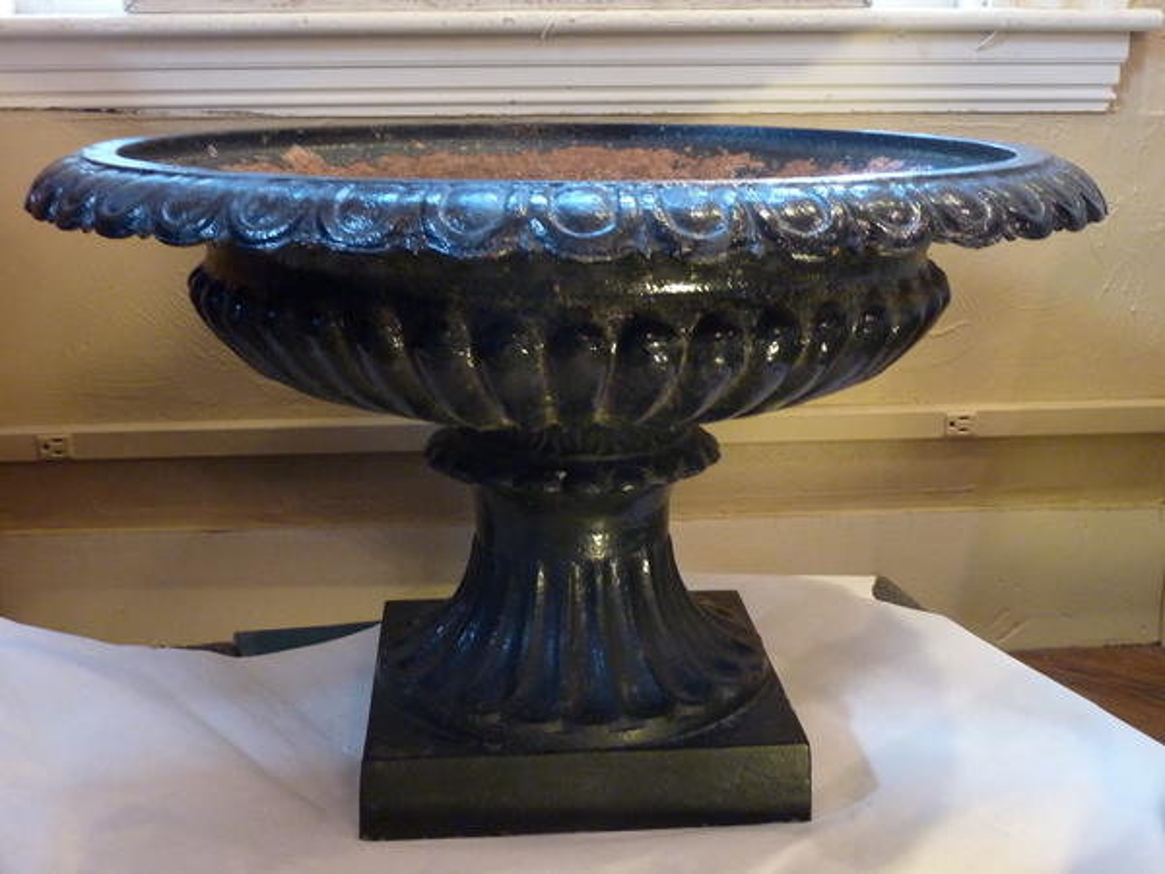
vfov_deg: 32.2
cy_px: 437
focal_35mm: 45
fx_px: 1514
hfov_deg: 42.1
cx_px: 582
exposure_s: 1/8
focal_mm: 7.3
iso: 400
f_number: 3.7
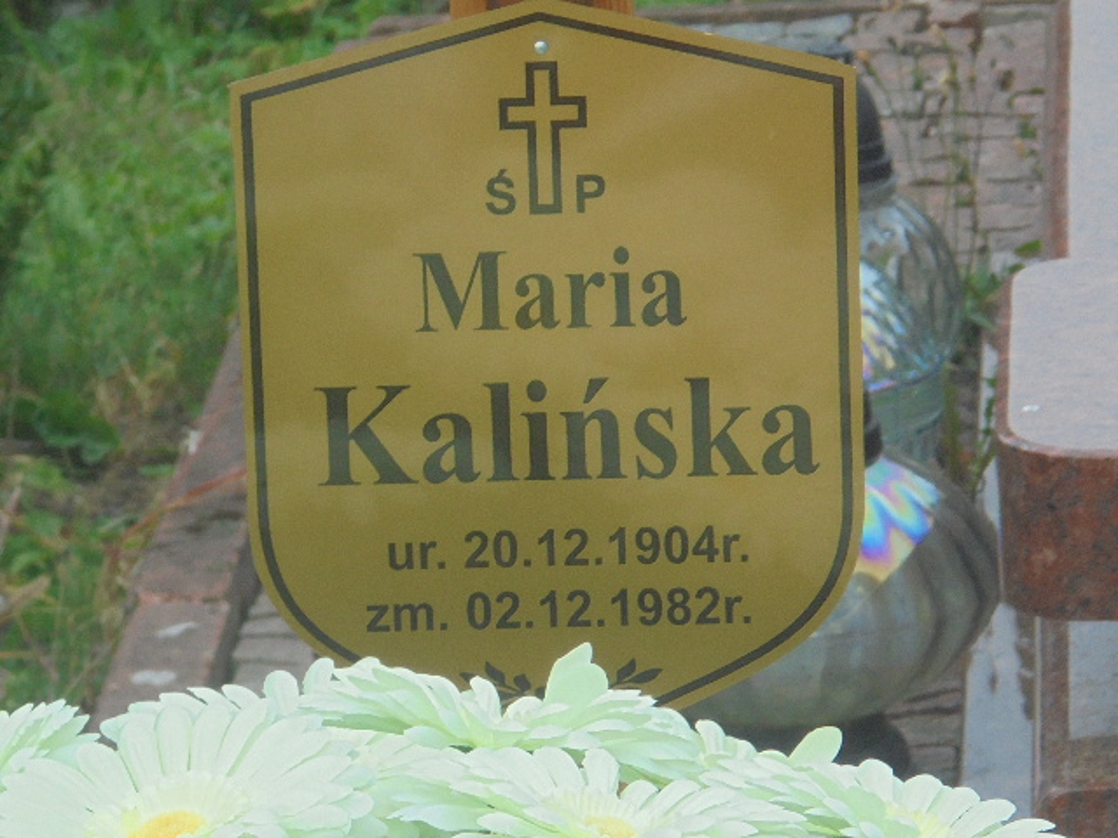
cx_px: 559
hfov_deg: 12.7
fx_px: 5038
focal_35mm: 156
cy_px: 419
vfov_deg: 9.5
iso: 100
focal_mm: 27.6
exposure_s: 1/125
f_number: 6.5
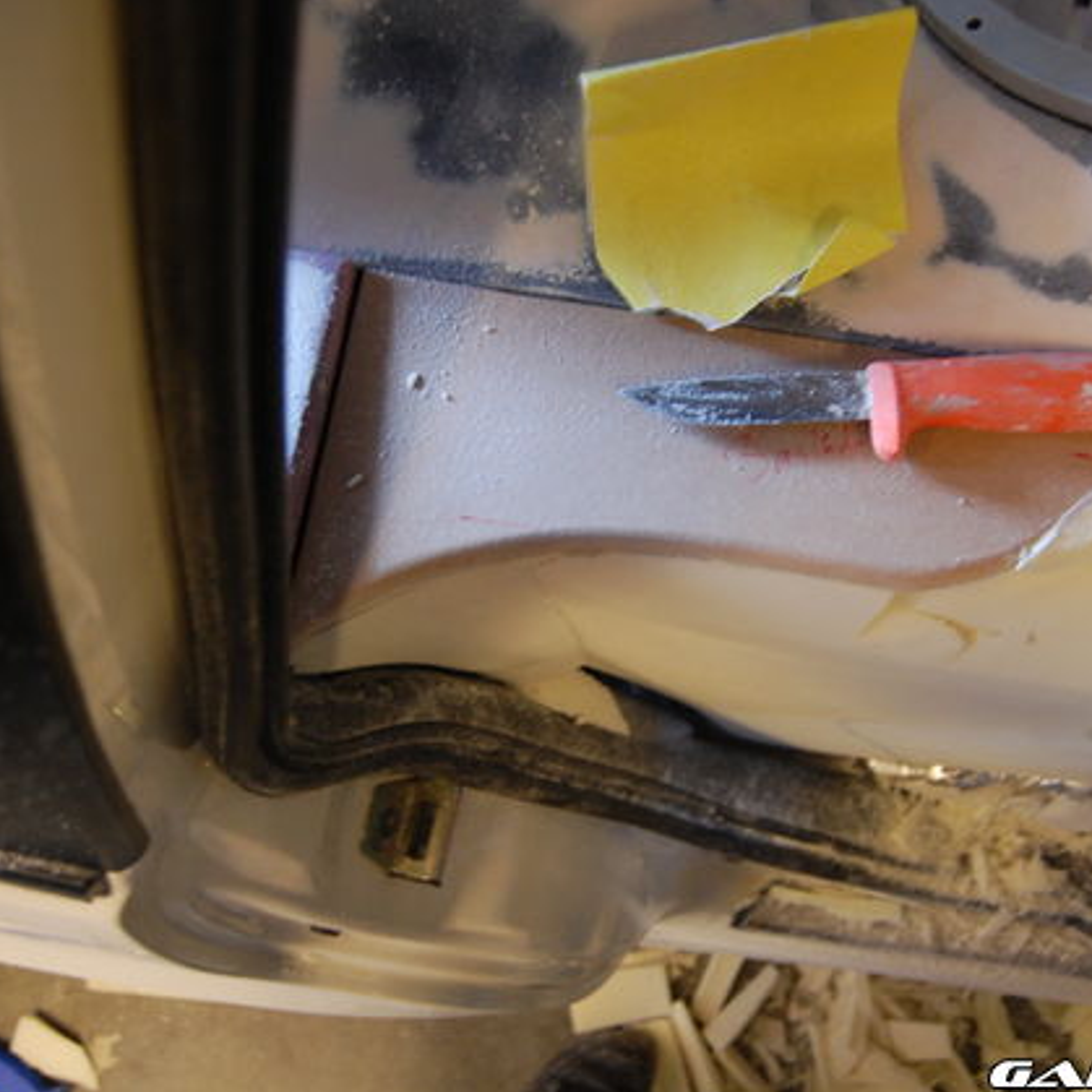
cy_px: 547
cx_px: 602
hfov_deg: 47.1
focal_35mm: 35
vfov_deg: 47.2
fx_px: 1249
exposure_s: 1/15
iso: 800
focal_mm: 18
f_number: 3.5
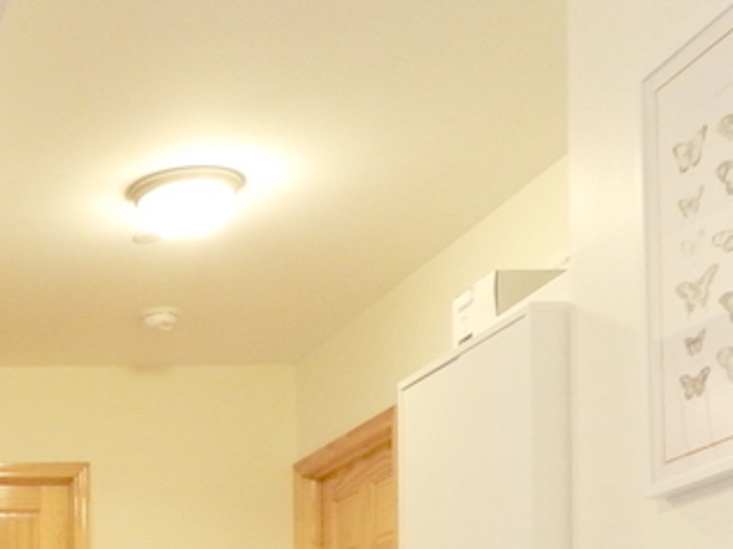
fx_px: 1545
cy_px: 751
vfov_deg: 18.5
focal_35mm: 73
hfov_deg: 22.7
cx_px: -305
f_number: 3.4
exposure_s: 1/20
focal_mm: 4
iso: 400
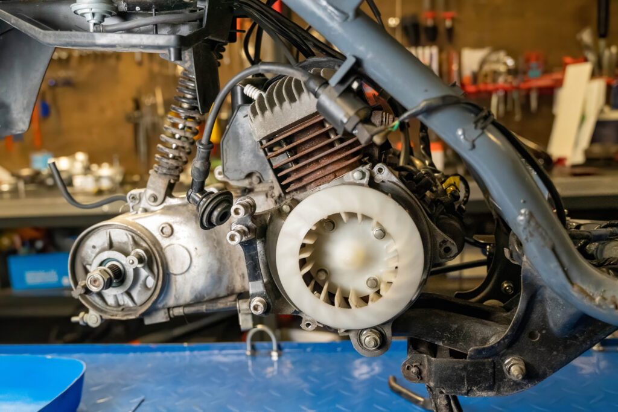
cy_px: 206
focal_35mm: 36
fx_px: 618
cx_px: 309
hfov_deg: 53.1
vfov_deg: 36.9
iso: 6400
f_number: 2.8
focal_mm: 24
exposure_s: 1/160
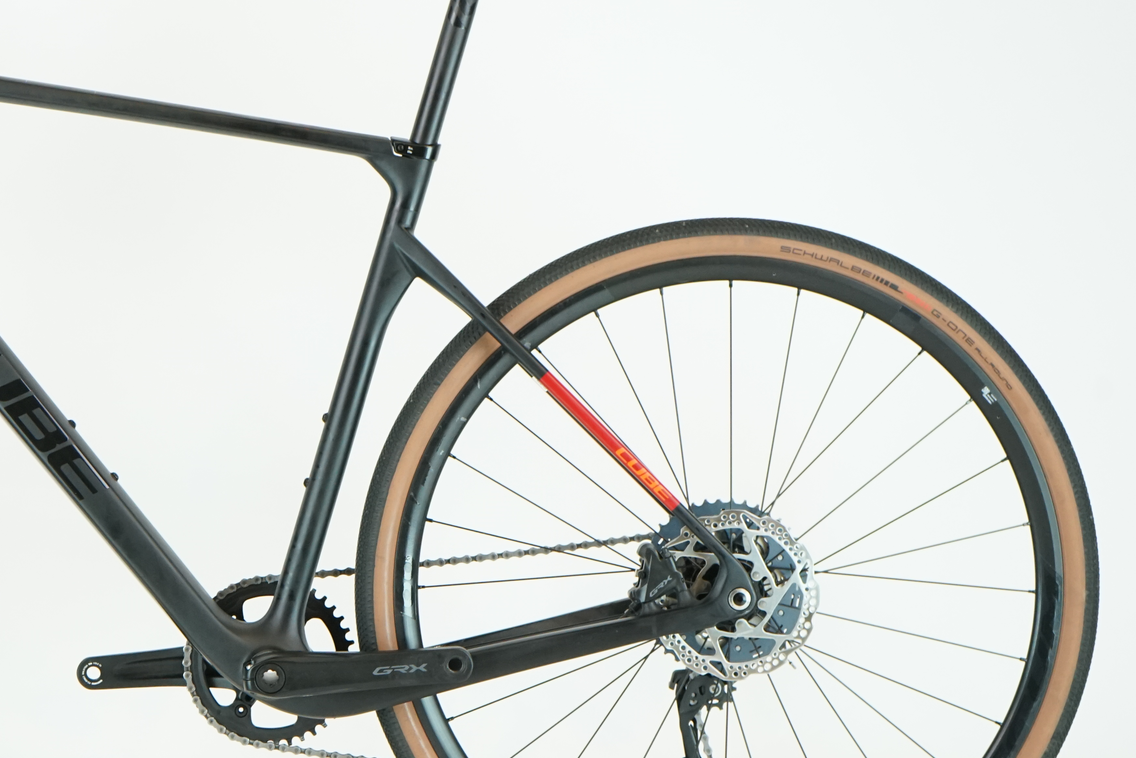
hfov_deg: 20.1
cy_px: 416
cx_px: 176
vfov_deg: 13.7
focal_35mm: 100
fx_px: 3155
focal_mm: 58
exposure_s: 1/200
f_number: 6.3
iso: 2000
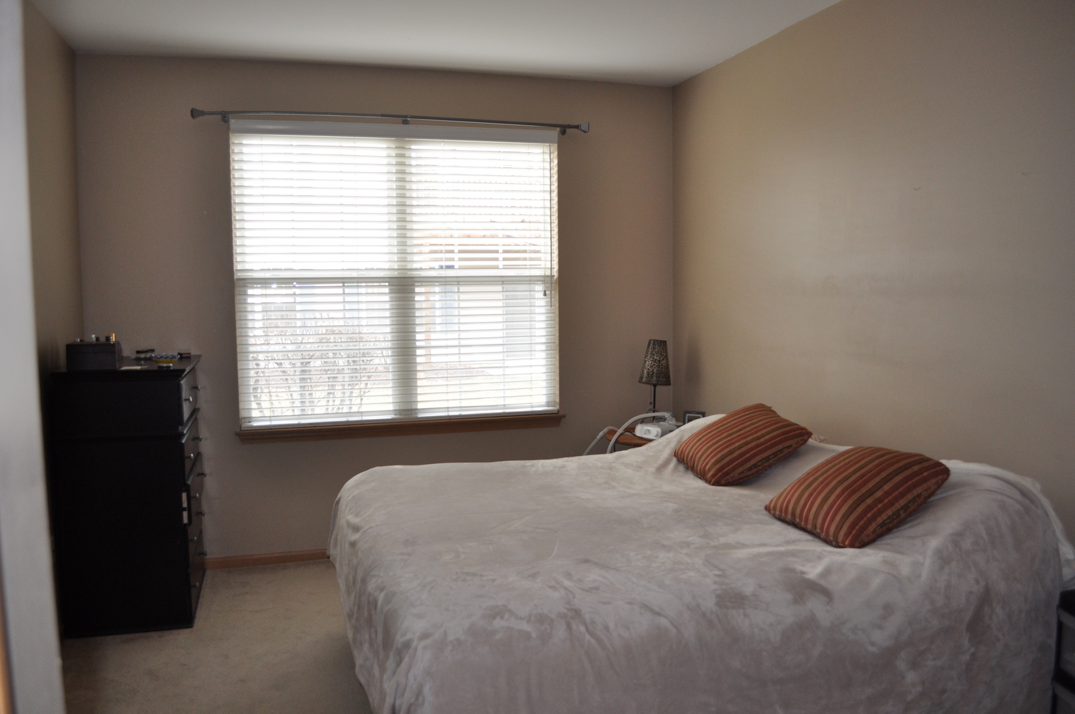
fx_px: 805
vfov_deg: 47.8
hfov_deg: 67.4
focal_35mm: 27
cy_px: 357
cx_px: 538
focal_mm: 18
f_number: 3.5
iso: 400
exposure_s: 1/125
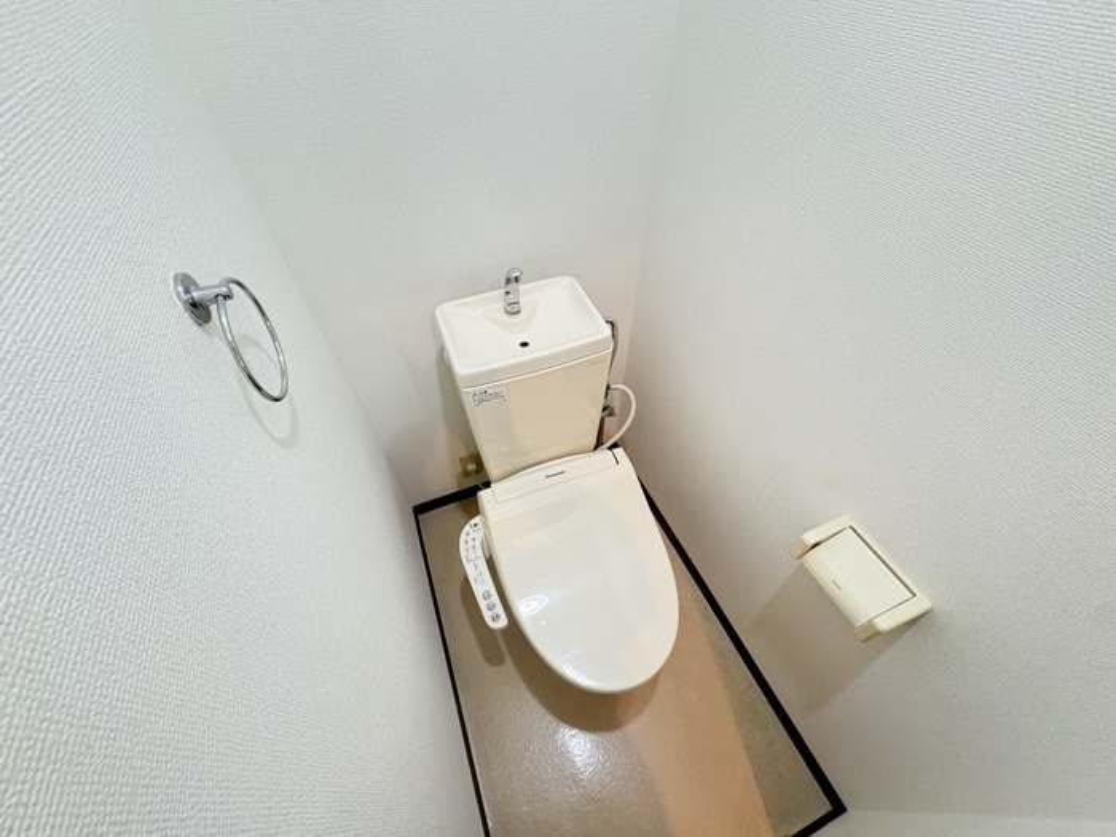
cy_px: 418
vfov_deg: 85.7
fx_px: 451
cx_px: 558
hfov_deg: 102.1
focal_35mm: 14
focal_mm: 2.22
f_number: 2.2
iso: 500
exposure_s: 1/60
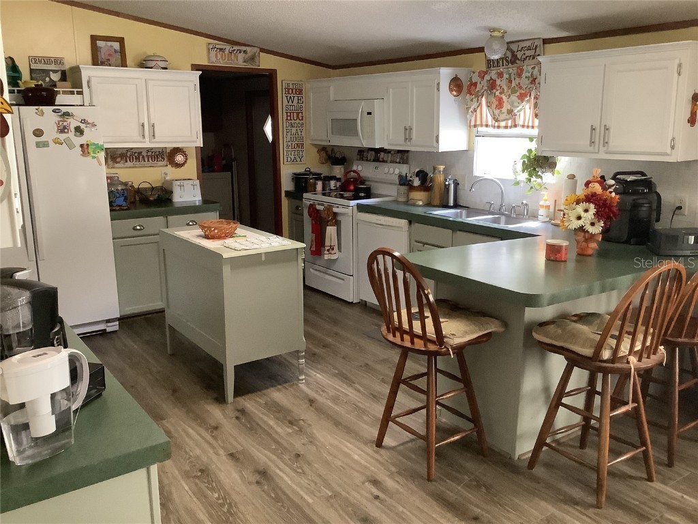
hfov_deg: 58.4
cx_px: 349
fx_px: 625
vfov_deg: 45.4
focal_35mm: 31
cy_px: 262
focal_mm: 3.3
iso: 400
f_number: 2.4
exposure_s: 1/50
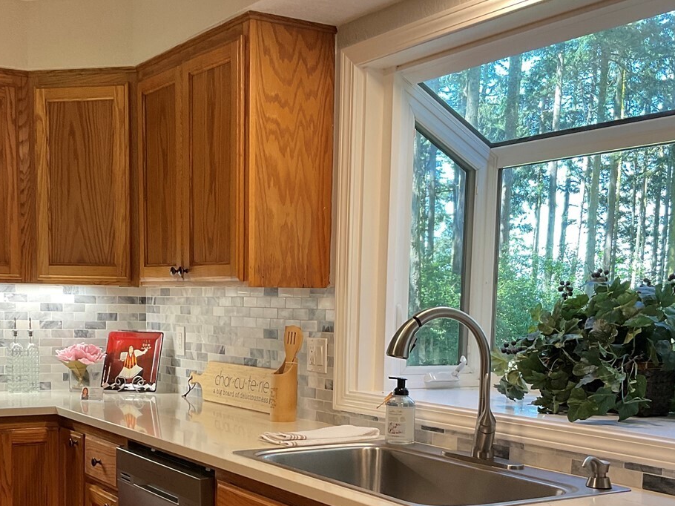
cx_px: 276
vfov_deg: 27.9
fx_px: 994
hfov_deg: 37.4
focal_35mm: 51
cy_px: 409
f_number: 1.8
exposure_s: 1/60
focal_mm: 3
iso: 50
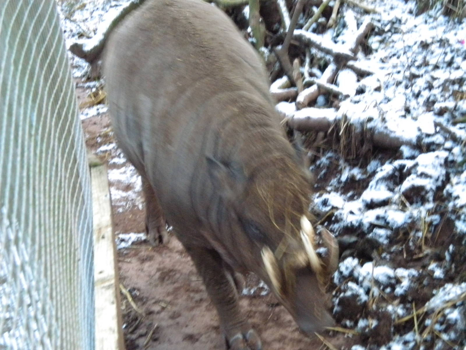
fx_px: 1292
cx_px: 233
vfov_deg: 15.4
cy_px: 175
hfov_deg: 20.4
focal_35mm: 96
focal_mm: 17.3
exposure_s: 1/14.2
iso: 800
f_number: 5.7
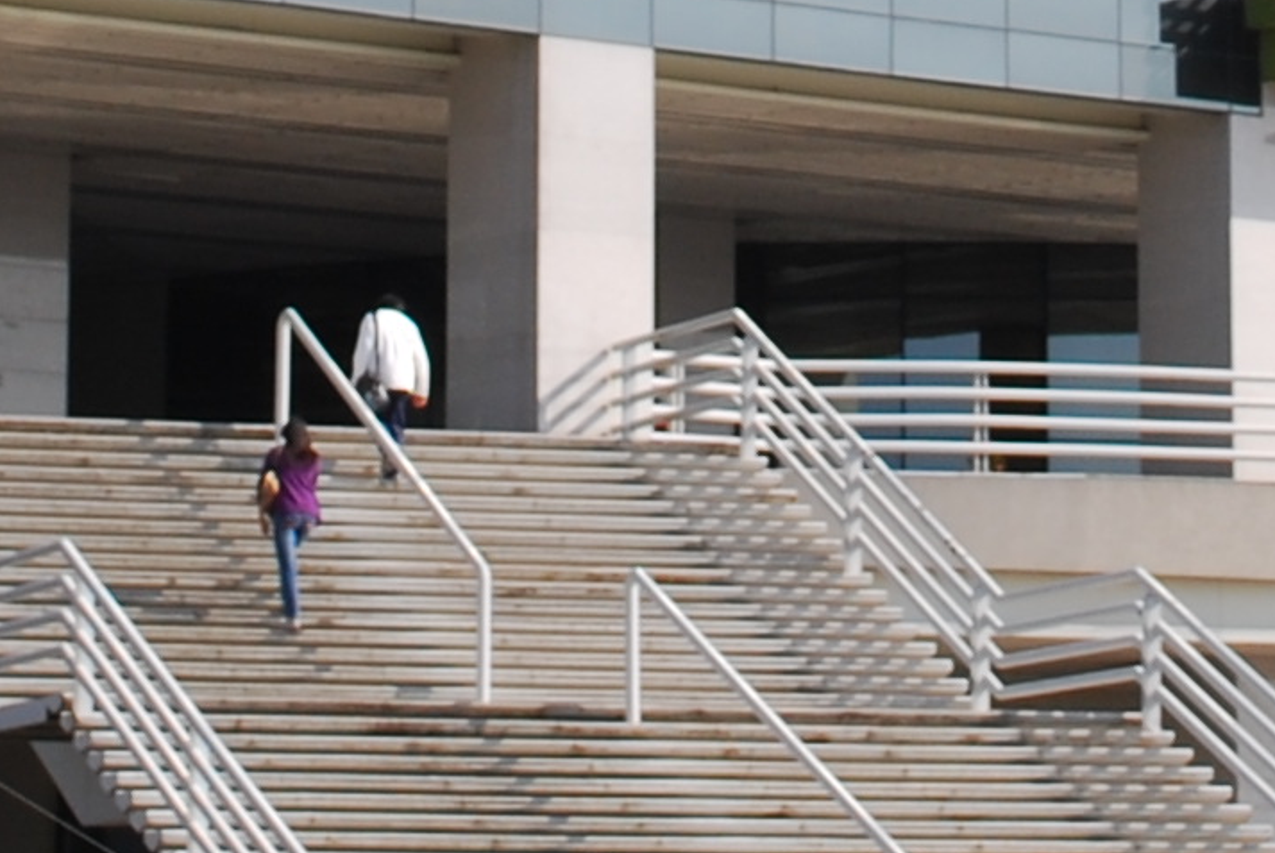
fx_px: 8083
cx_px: 998
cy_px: -799
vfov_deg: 5.9
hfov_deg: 9.0
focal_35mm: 228
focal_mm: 28
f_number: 8
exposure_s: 1/200
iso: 100
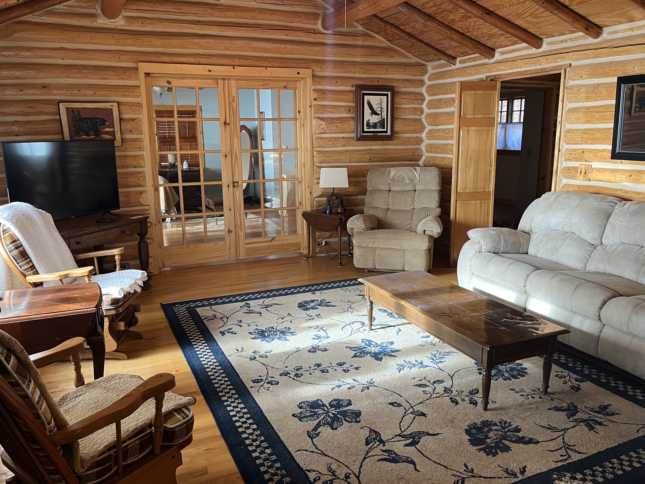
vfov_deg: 49.7
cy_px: 252
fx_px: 522
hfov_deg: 63.4
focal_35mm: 28
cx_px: 322
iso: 80
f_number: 1.6
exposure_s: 1/60
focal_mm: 5.1
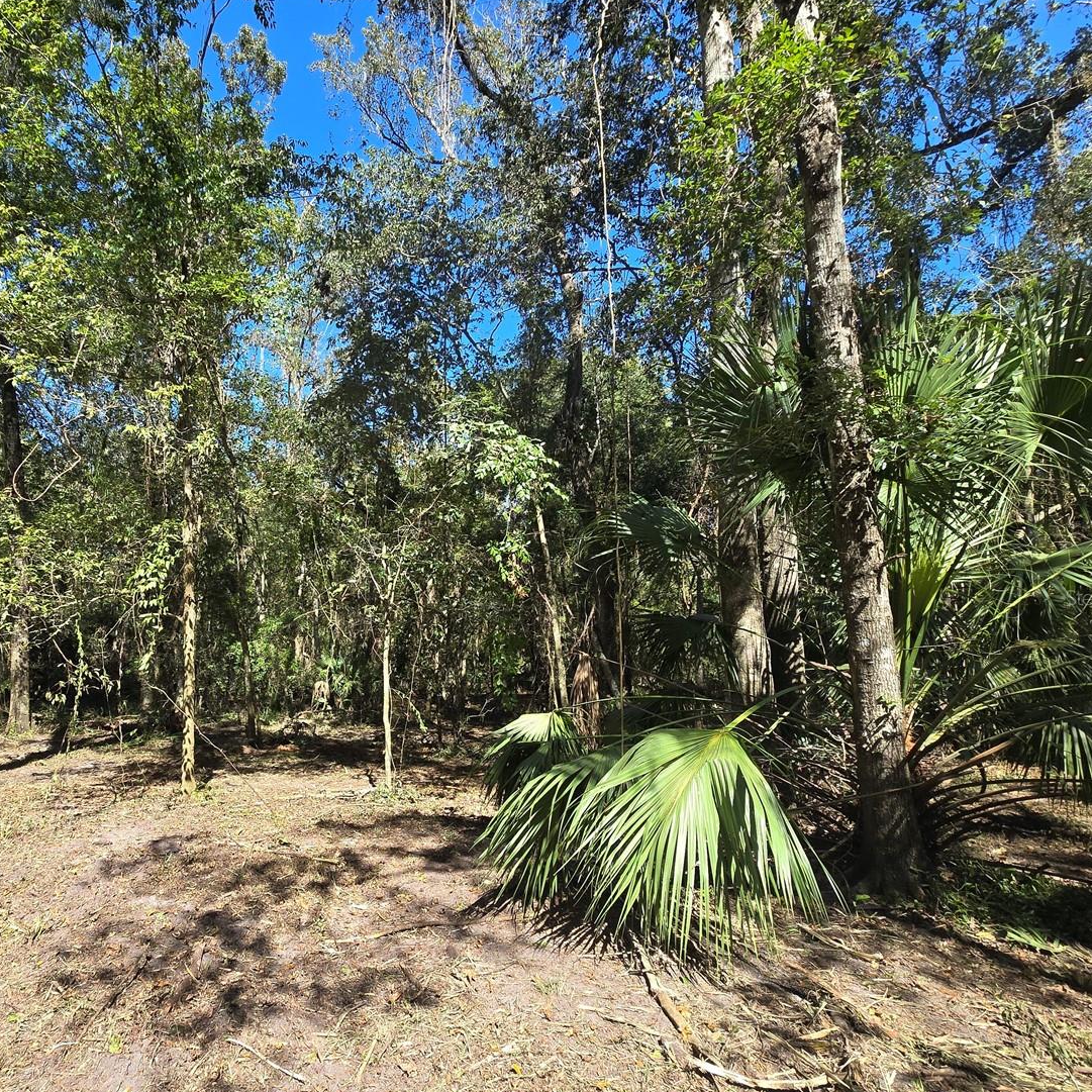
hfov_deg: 80.8
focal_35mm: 17
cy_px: 597
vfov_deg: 83.7
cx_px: 353
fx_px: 607
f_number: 2.2
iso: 50
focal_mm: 2.2
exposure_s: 1/556
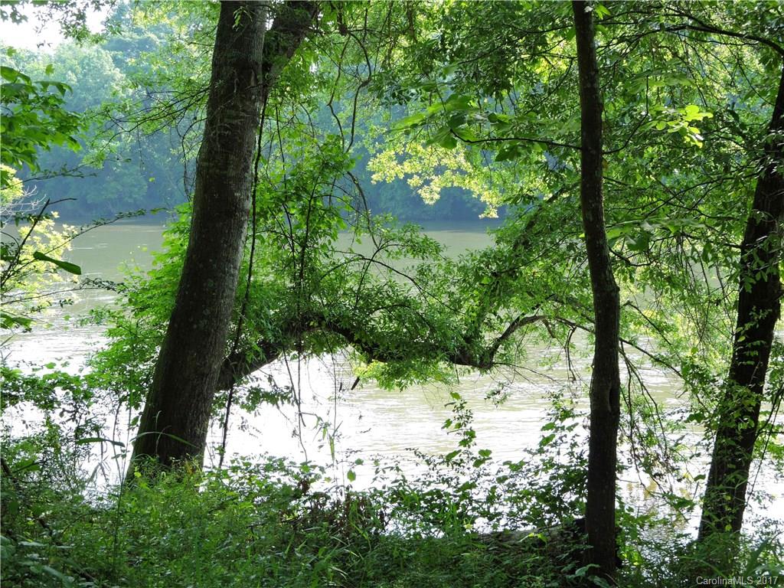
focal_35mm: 55
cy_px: 294
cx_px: 392
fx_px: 1246
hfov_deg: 34.9
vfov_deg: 26.6
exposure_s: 1/100
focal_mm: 9.9
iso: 100
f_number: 4
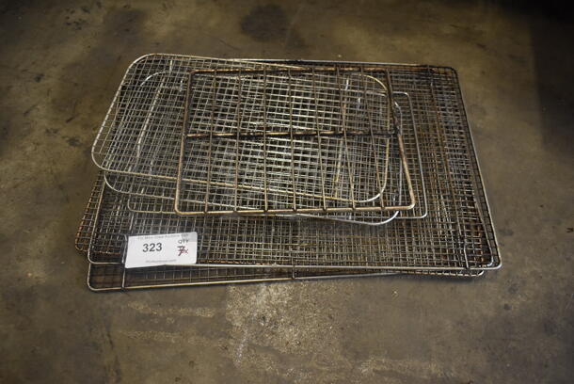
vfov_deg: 48.0
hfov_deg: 67.3
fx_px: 431
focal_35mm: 27
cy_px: 192
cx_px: 287
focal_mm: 18
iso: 1600
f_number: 3.5
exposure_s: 1/125
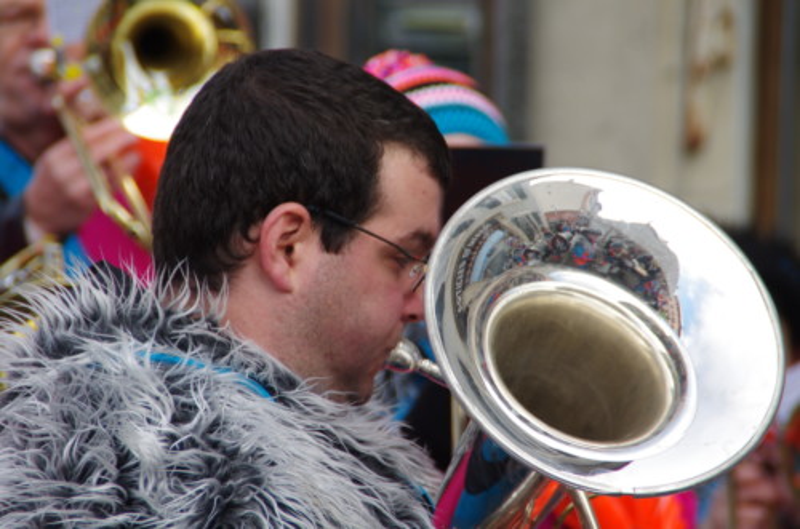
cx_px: 400
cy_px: 264
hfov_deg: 6.9
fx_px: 6652
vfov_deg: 4.6
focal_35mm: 300
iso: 200
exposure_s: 1/250
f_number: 6.3
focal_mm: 200
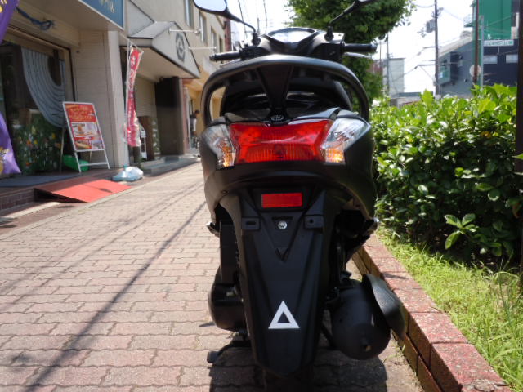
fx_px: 423
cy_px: 196
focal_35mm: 28
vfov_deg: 49.7
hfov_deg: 63.4
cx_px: 262
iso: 100
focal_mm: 5
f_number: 3.7
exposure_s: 1/320
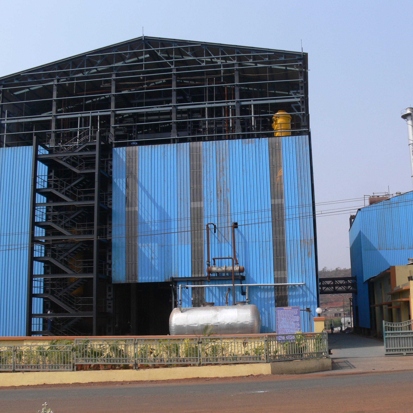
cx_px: 243
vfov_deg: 40.0
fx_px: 567
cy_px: 209
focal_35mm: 42
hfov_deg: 39.9
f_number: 5.6
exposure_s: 1/320
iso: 80
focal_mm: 7.4
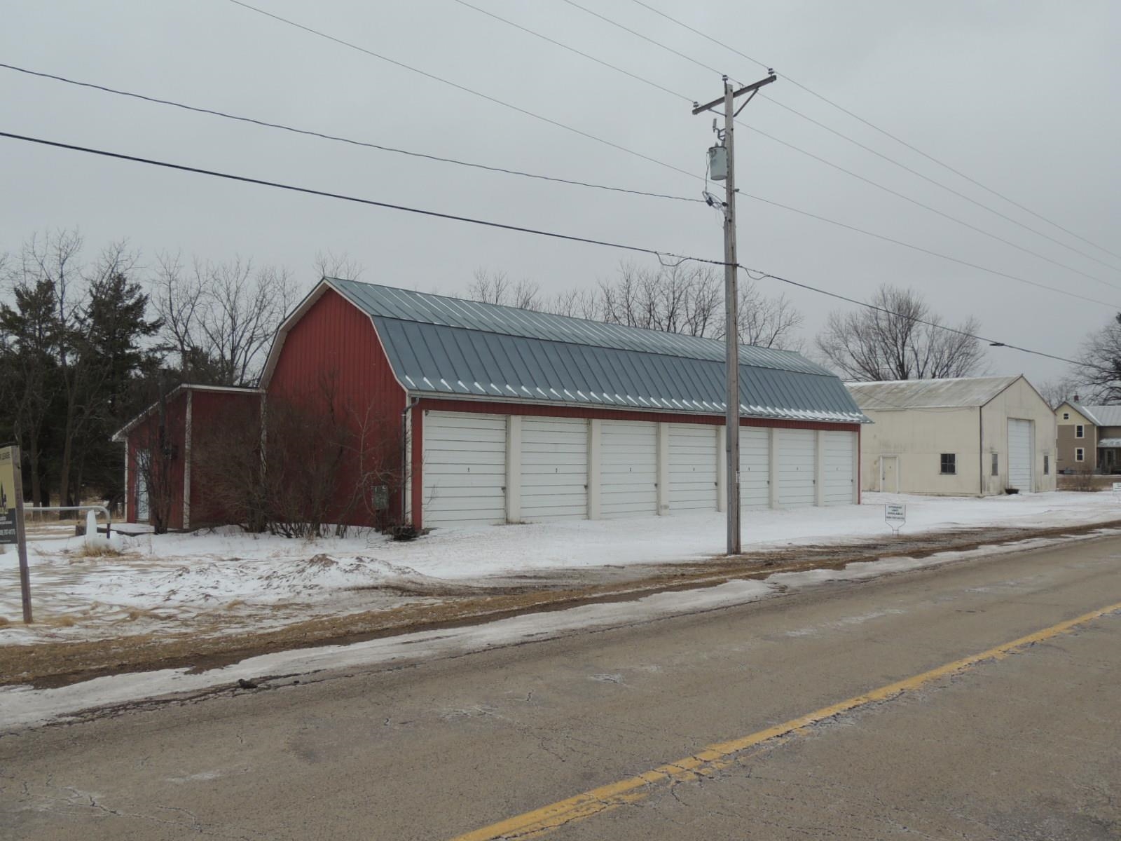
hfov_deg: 55.4
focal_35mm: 33
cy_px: 420
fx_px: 1069
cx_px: 560
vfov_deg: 42.9
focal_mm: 5.8
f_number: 3.2
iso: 100
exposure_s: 1/1000
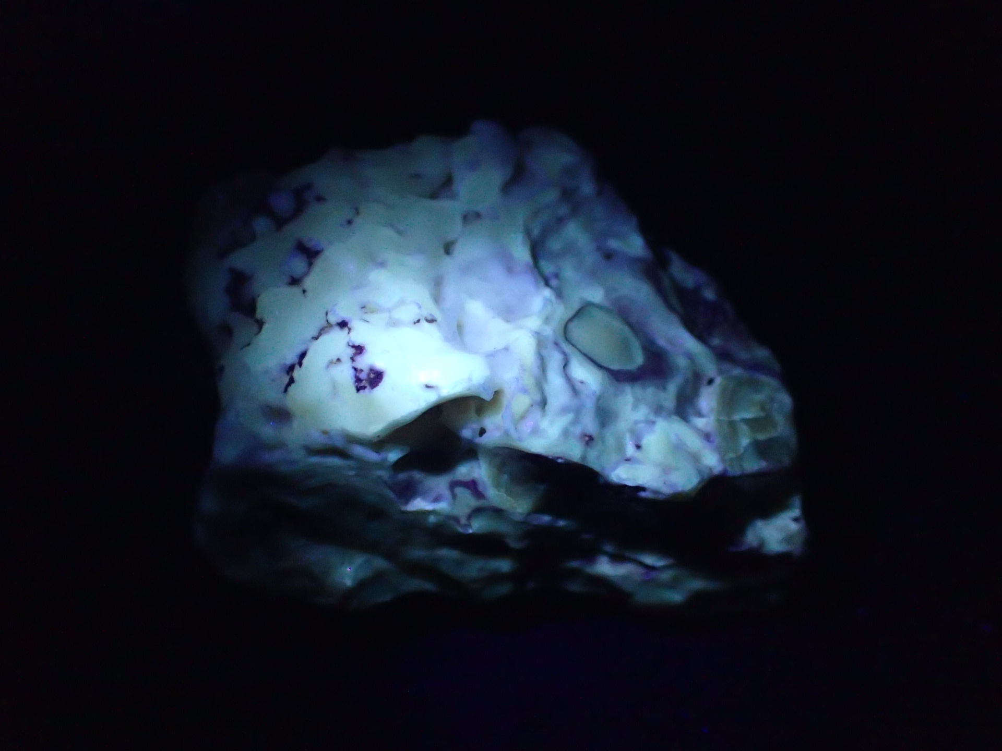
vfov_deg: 46.8
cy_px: 376
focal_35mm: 30
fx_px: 868
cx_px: 501
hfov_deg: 60.0
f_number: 2.3
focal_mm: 5.5
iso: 1600
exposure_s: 1/20
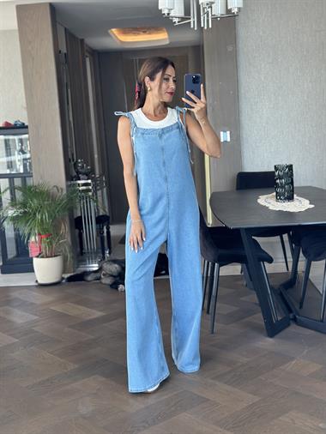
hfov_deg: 30.3
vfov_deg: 39.6
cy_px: 217
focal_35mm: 48
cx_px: 163
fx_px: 602
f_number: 1.78
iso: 125
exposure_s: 1/86
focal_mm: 6.86
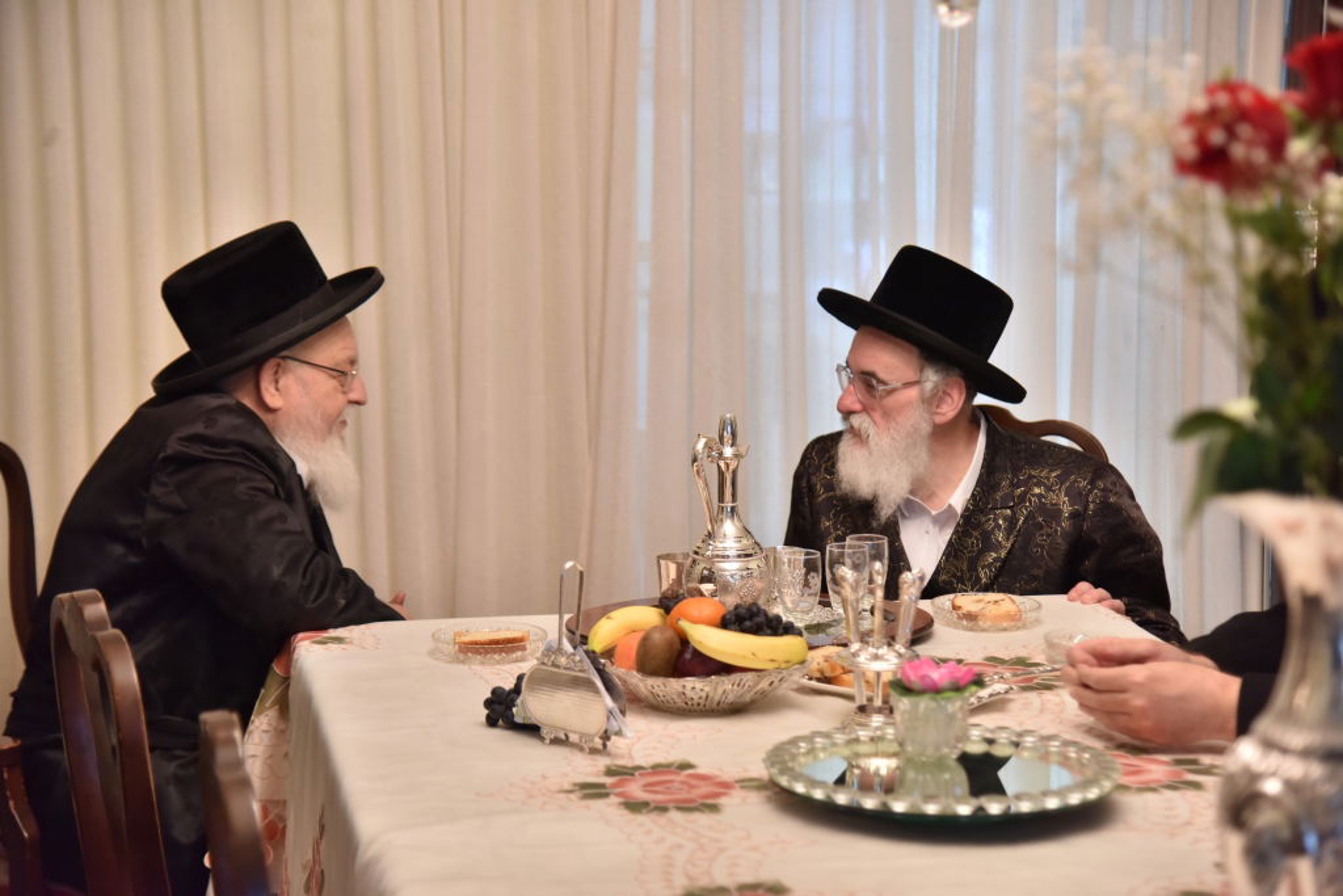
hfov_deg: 26.0
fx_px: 2910
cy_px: 448
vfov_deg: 17.5
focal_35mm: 78
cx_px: 672
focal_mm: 78
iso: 1600
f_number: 4
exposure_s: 1/100
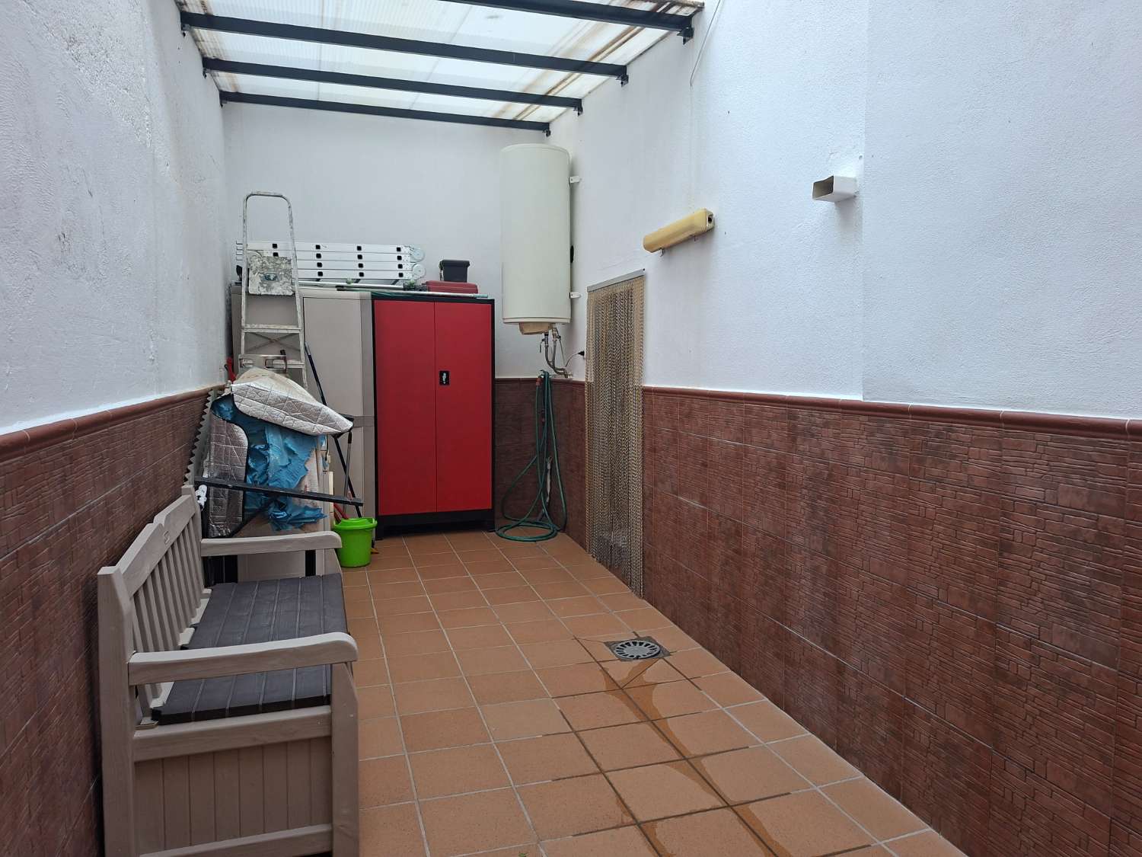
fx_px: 759
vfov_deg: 58.9
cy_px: 428
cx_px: 571
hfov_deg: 73.9
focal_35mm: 23
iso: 200
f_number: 1.8
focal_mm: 5.54
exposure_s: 1/100
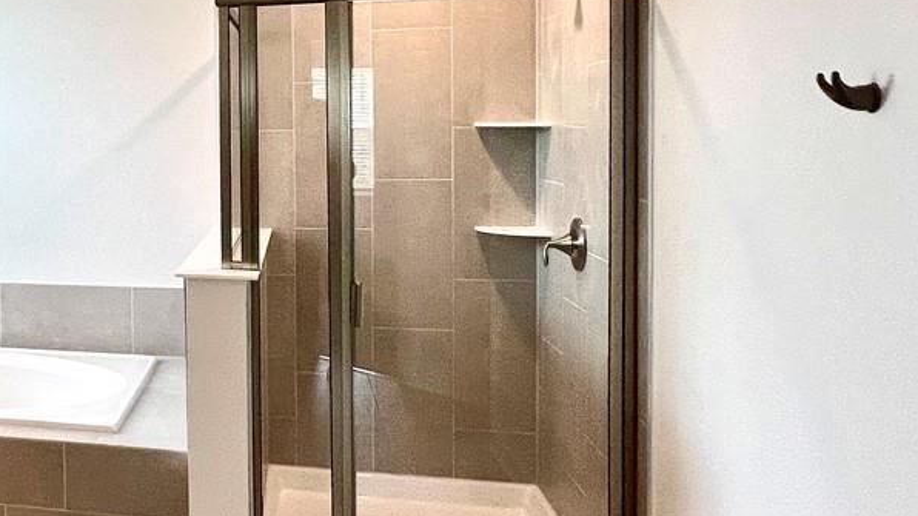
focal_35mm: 38
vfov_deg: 30.9
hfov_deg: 44.7
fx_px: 925
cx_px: -3
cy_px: 163
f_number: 1.8
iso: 80
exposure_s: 1/120
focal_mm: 1.57
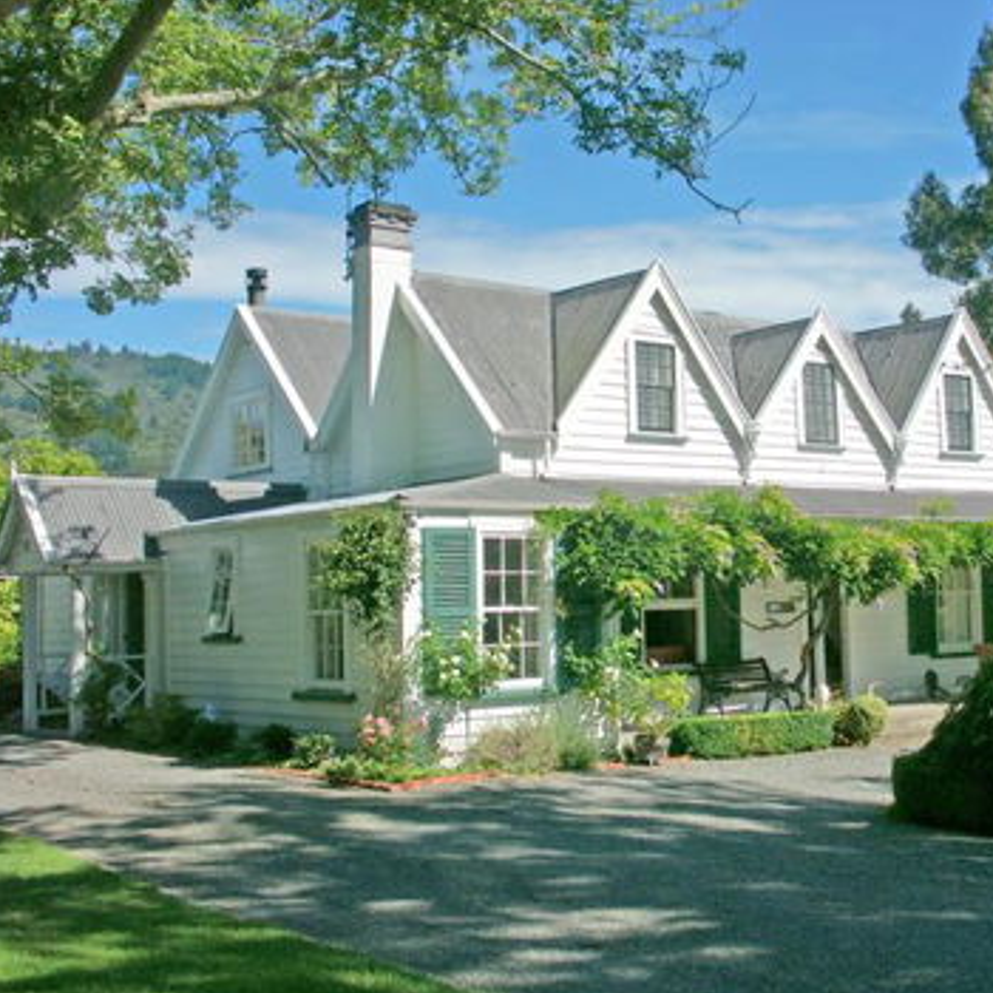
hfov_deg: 36.5
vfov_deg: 36.8
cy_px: 508
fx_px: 1493
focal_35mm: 46
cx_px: 647
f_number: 9
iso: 100
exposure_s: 1/500
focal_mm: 9.9
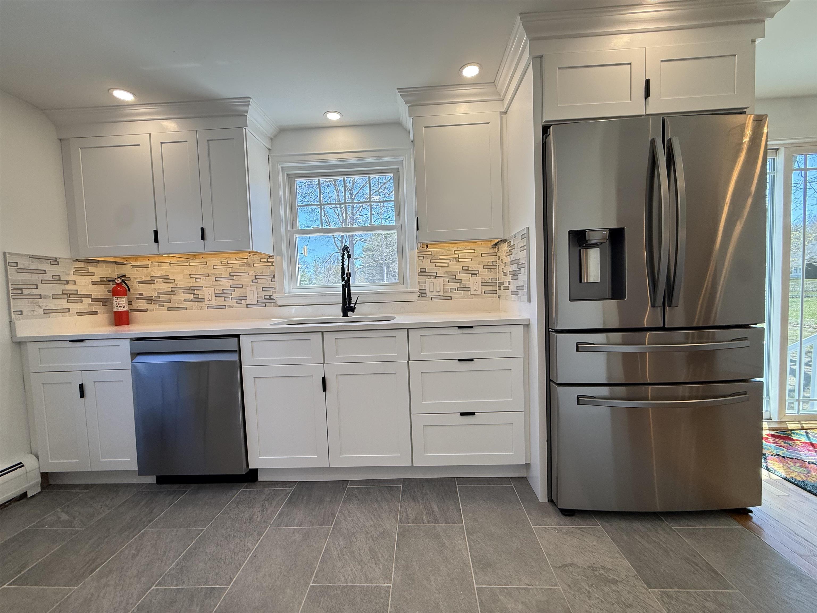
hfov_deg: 102.1
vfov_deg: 85.7
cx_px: 408
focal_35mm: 14
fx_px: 330
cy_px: 306
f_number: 2.2
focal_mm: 2.22
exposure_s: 1/120
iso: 80
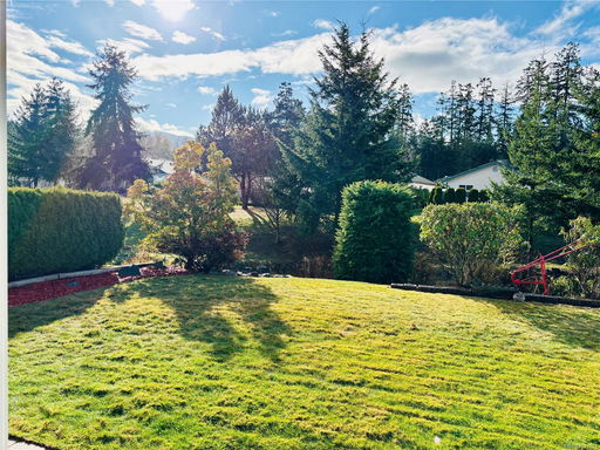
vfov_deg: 53.1
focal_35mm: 26
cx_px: 300
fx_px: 451
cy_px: 225
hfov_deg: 67.3
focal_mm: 5.96
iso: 50
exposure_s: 1/2024
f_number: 1.6
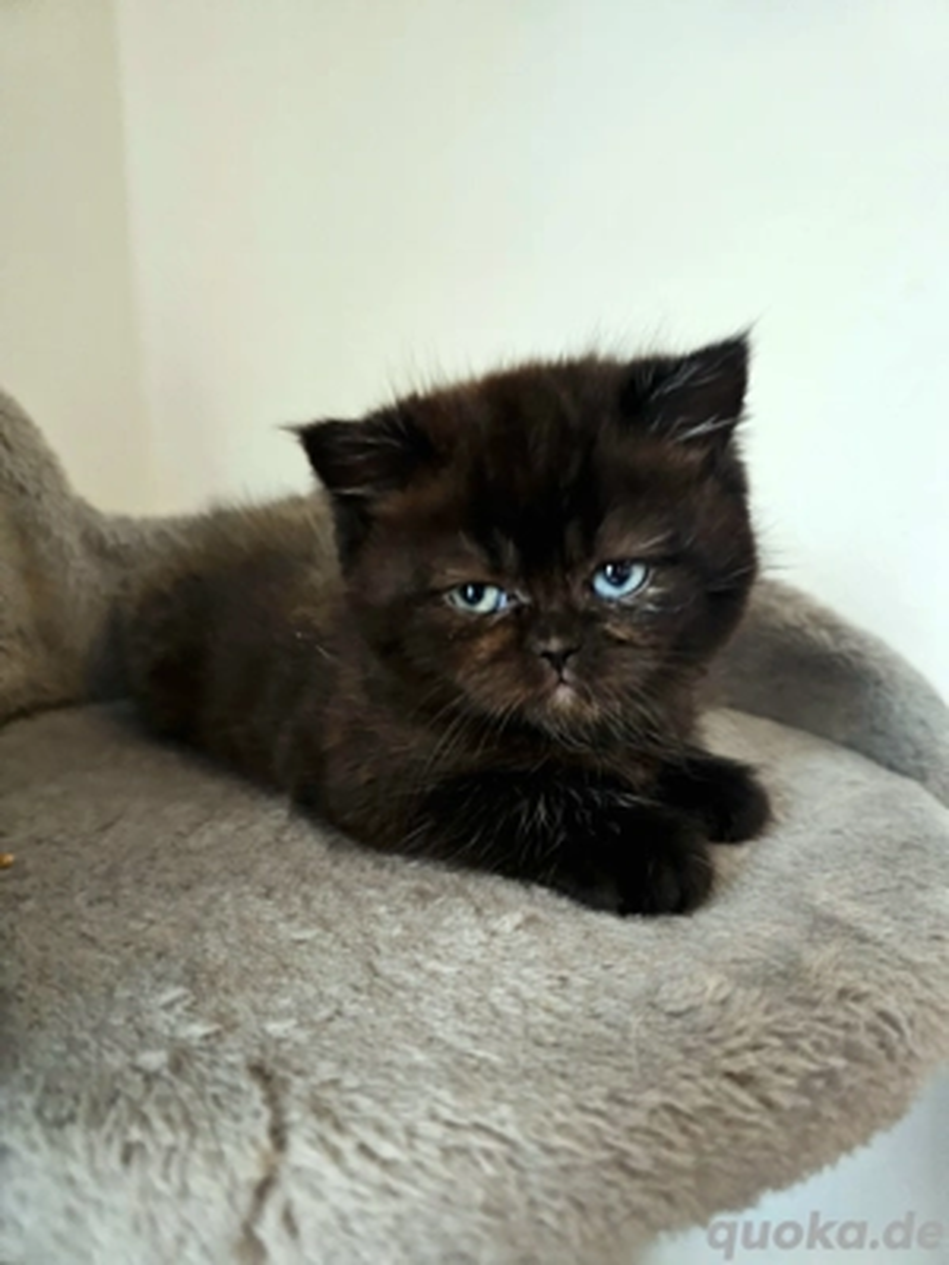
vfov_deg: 73.9
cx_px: 474
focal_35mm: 23
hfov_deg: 58.9
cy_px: 632
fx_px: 841
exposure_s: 1/25.1
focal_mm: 6.3
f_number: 1.7
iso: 1250
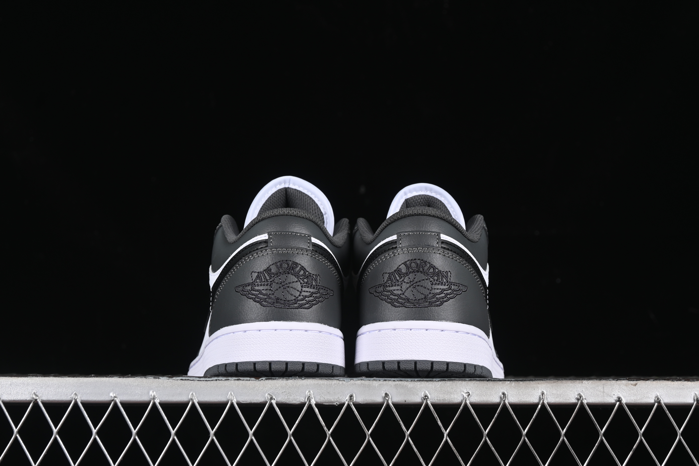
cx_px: 350
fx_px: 1456
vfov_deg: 18.2
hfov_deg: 27.0
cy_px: 233
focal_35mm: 75
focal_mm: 50
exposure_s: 1/60
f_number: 7.1
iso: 160
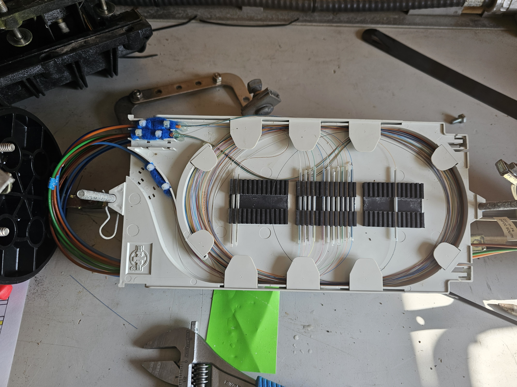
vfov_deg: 58.9
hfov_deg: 73.9
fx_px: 344
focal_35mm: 23
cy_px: 194
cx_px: 258
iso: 40
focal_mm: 6.3
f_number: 1.7
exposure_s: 1/180
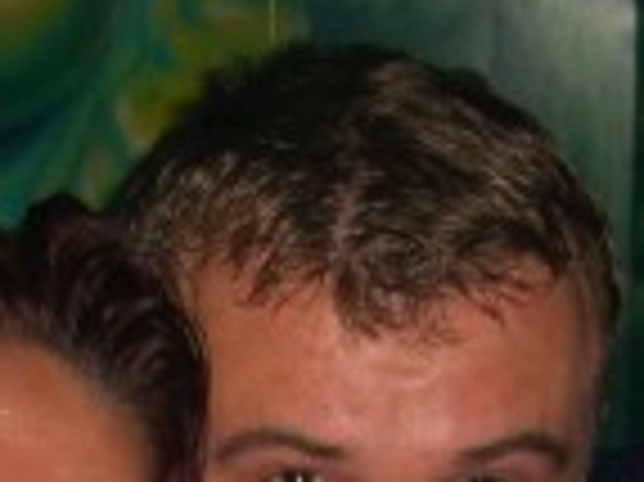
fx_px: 2974
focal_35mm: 160
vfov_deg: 8.8
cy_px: 919
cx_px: 135
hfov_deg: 12.3
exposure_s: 1/60
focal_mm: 7.9
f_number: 2.8
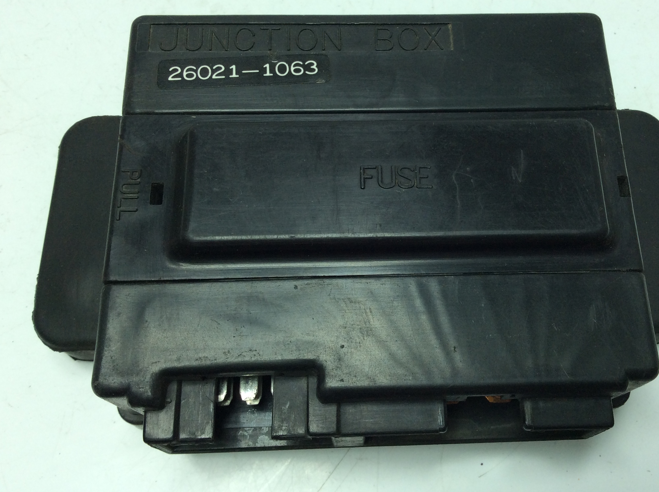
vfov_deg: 37.5
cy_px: 209
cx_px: 390
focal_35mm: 38
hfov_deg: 48.8
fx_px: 722
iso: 32
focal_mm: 3.3
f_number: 2.4
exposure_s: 1/314
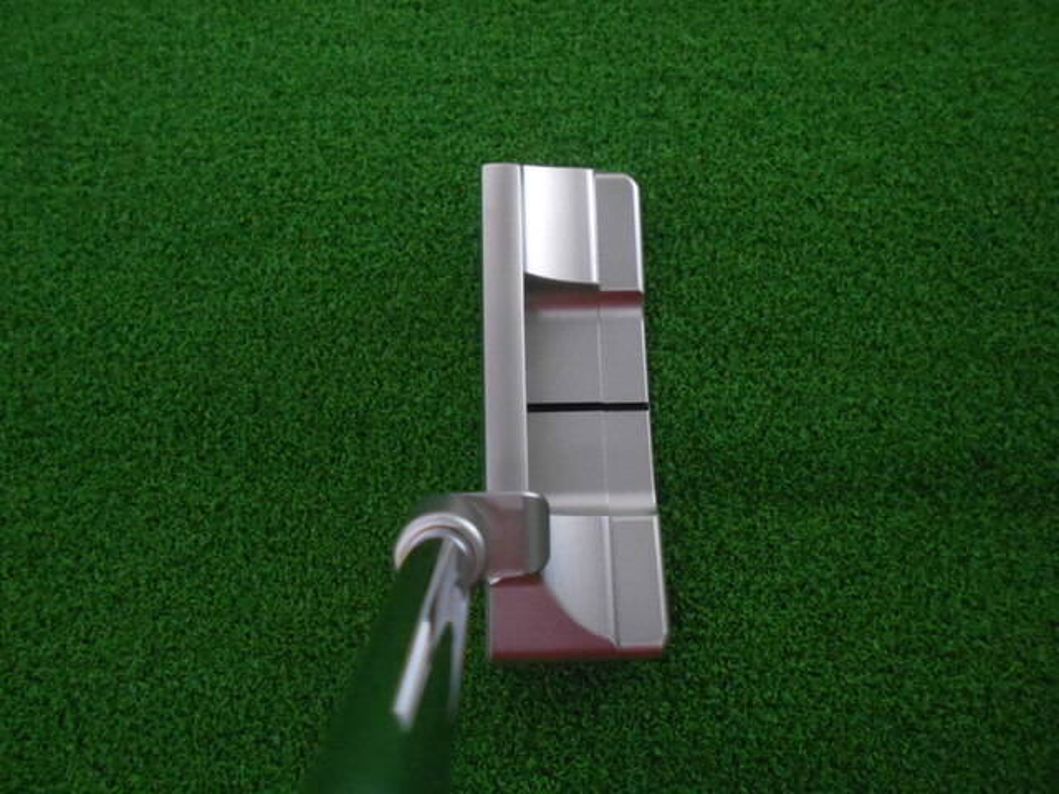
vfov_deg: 53.1
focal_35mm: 26
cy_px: 397
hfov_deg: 67.3
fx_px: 795
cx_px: 530
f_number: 3.2
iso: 800
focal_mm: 4.6
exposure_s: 1/250
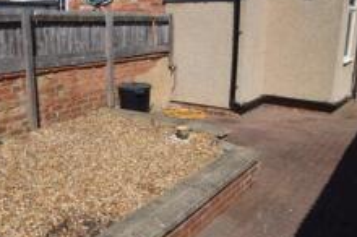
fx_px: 386
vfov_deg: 34.1
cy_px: 116
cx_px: 133
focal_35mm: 39
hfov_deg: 49.1
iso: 200
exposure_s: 1/400
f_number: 10
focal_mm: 12
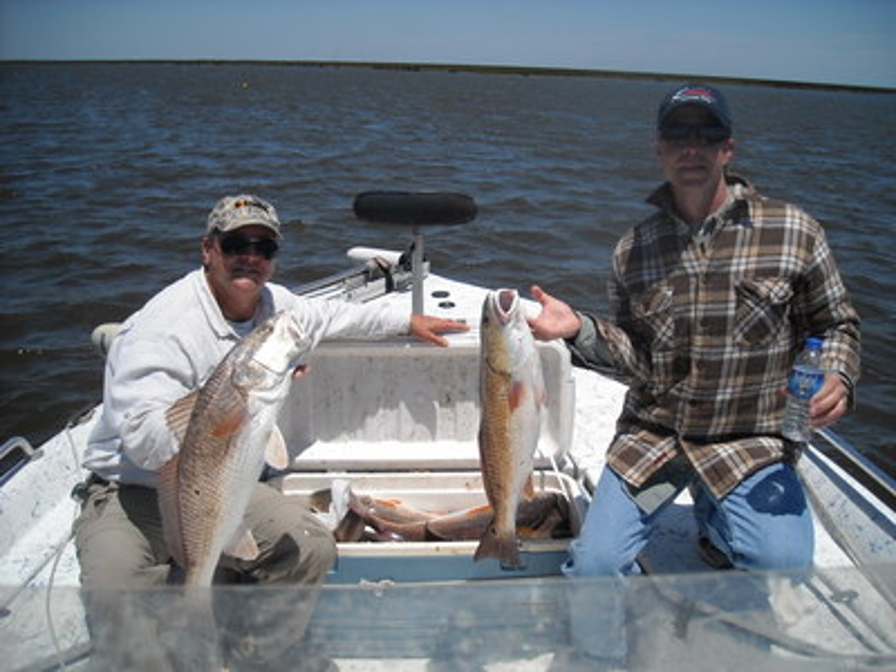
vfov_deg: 40.7
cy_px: 336
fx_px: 906
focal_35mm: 35
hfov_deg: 52.6
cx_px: 448
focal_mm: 5.7
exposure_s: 1/569
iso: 64
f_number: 5.6
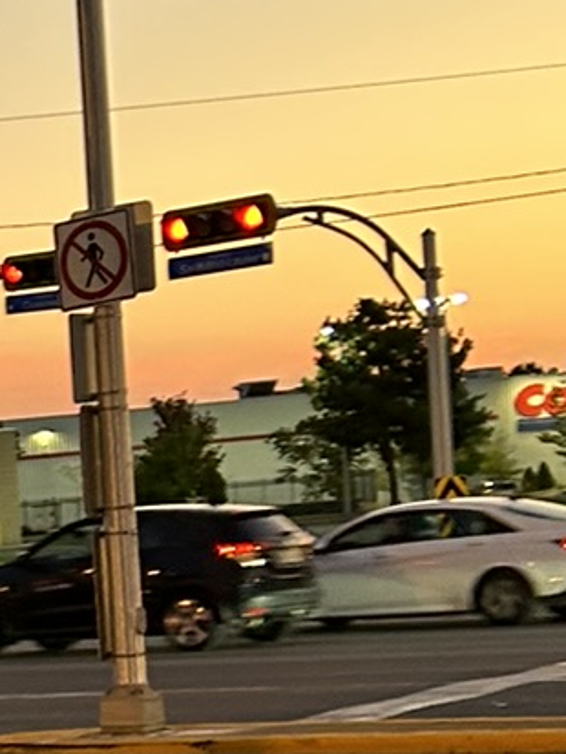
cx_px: -703
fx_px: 2811
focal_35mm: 129
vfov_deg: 15.1
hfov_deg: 10.3
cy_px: 725
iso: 125
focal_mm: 5.7
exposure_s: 1/60
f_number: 1.5
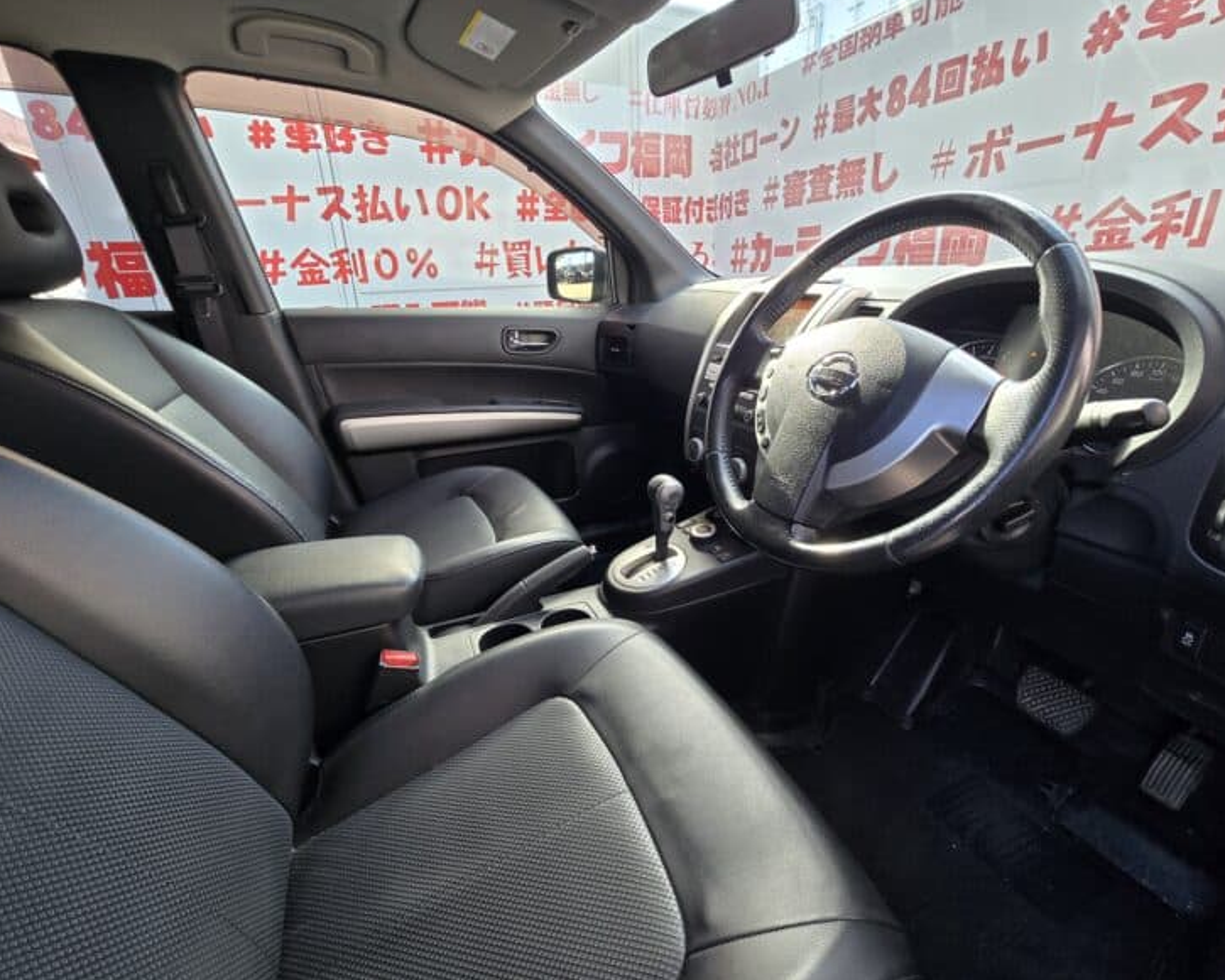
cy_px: 480
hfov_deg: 100.7
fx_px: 508
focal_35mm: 14
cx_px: 622
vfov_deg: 88.0
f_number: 2.2
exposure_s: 1/100
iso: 80
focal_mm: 2.2
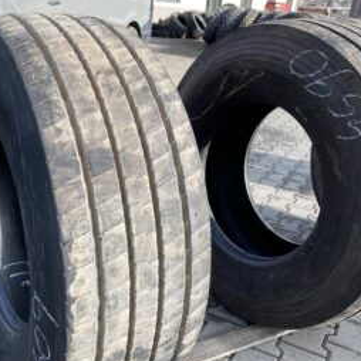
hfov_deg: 41.8
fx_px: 460
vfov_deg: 42.6
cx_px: 101
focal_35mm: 39
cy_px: 222
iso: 32
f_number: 1.8
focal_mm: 4.25
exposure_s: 1/369
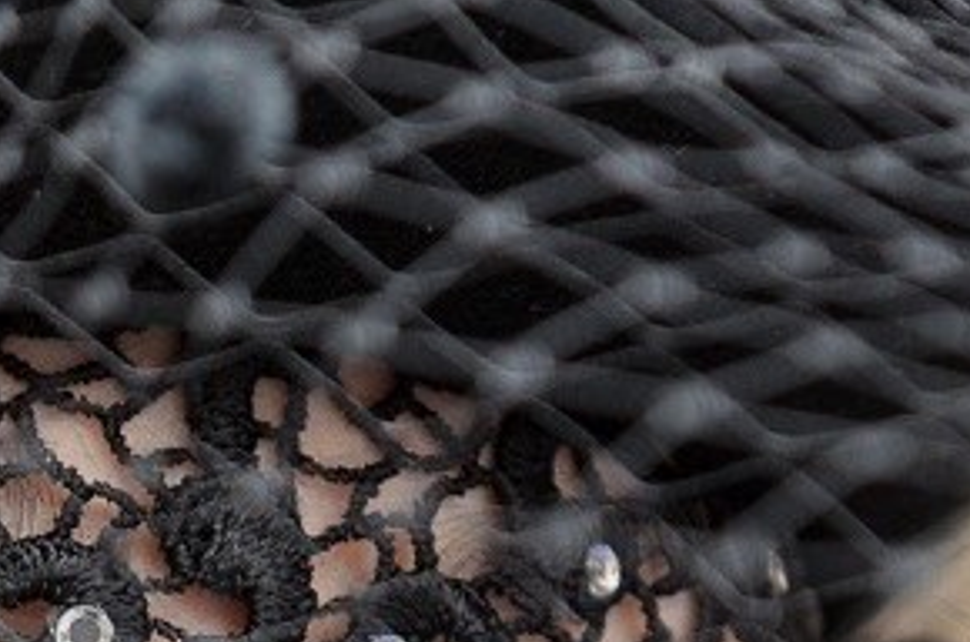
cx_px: -251
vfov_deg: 5.7
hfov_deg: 8.6
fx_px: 6399
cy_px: 1145
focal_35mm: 238
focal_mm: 40
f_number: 4
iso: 160
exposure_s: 1/60
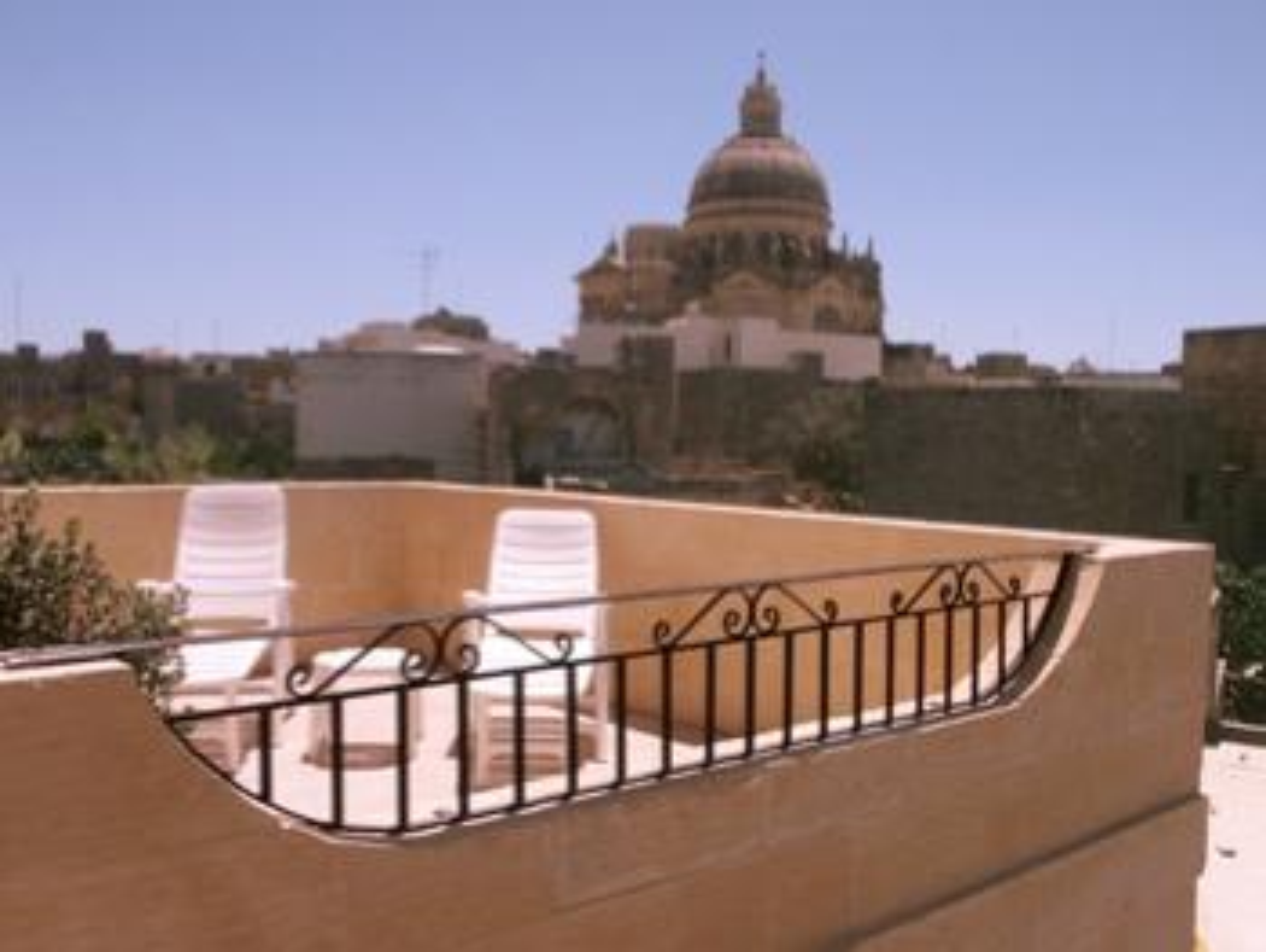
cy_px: 476
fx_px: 1281
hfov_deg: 52.6
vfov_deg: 40.7
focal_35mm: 35
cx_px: 633
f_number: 8
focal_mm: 8.99
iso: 100
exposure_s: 1/750
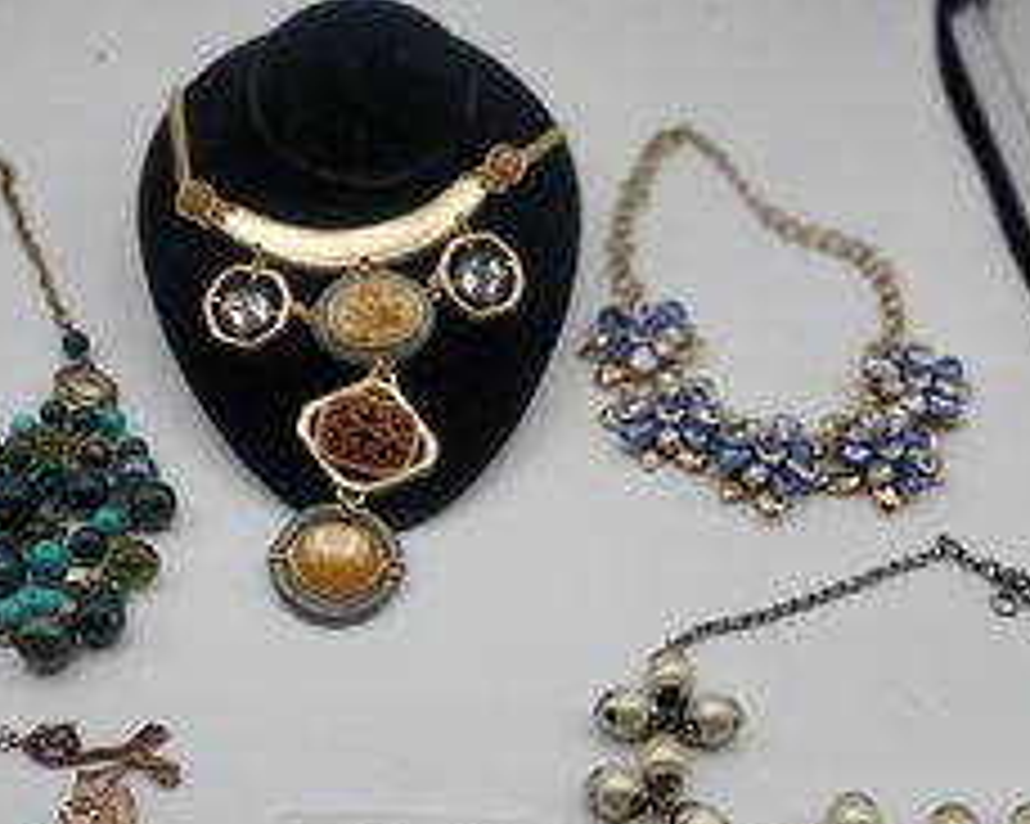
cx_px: 425
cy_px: 574
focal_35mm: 38
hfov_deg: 47.7
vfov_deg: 38.5
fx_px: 1158
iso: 50
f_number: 1.5
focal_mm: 4.3
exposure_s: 1/1206
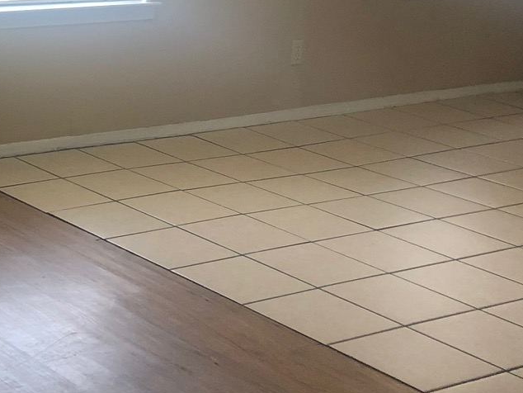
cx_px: -158
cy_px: -56
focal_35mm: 89
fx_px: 1345
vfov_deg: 16.1
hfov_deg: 20.2
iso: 40
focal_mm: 4
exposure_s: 1/30
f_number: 1.8
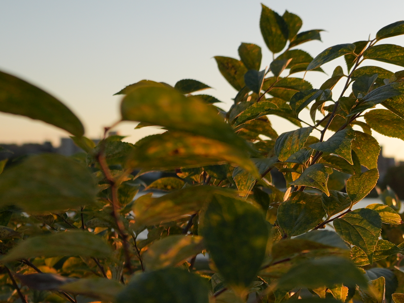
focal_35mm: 54
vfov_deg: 26.4
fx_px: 630
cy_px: 253
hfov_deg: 29.3
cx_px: 513
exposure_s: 1/800
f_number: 2.8
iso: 100
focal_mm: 10
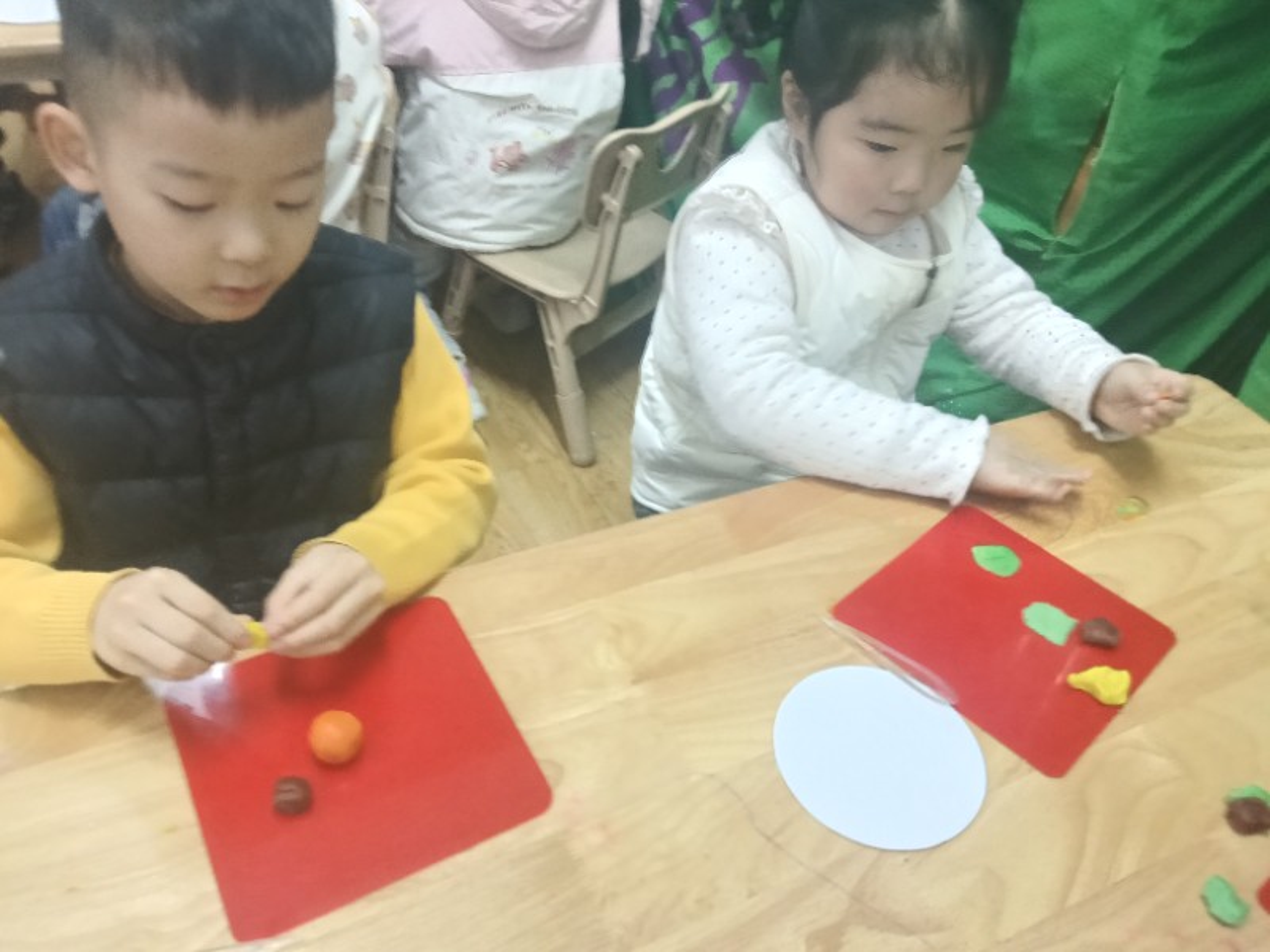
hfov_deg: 65.3
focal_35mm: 27
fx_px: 991
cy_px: 476
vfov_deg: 51.4
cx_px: 635
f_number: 1.8
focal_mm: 3.61
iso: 640
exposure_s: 1/33.3
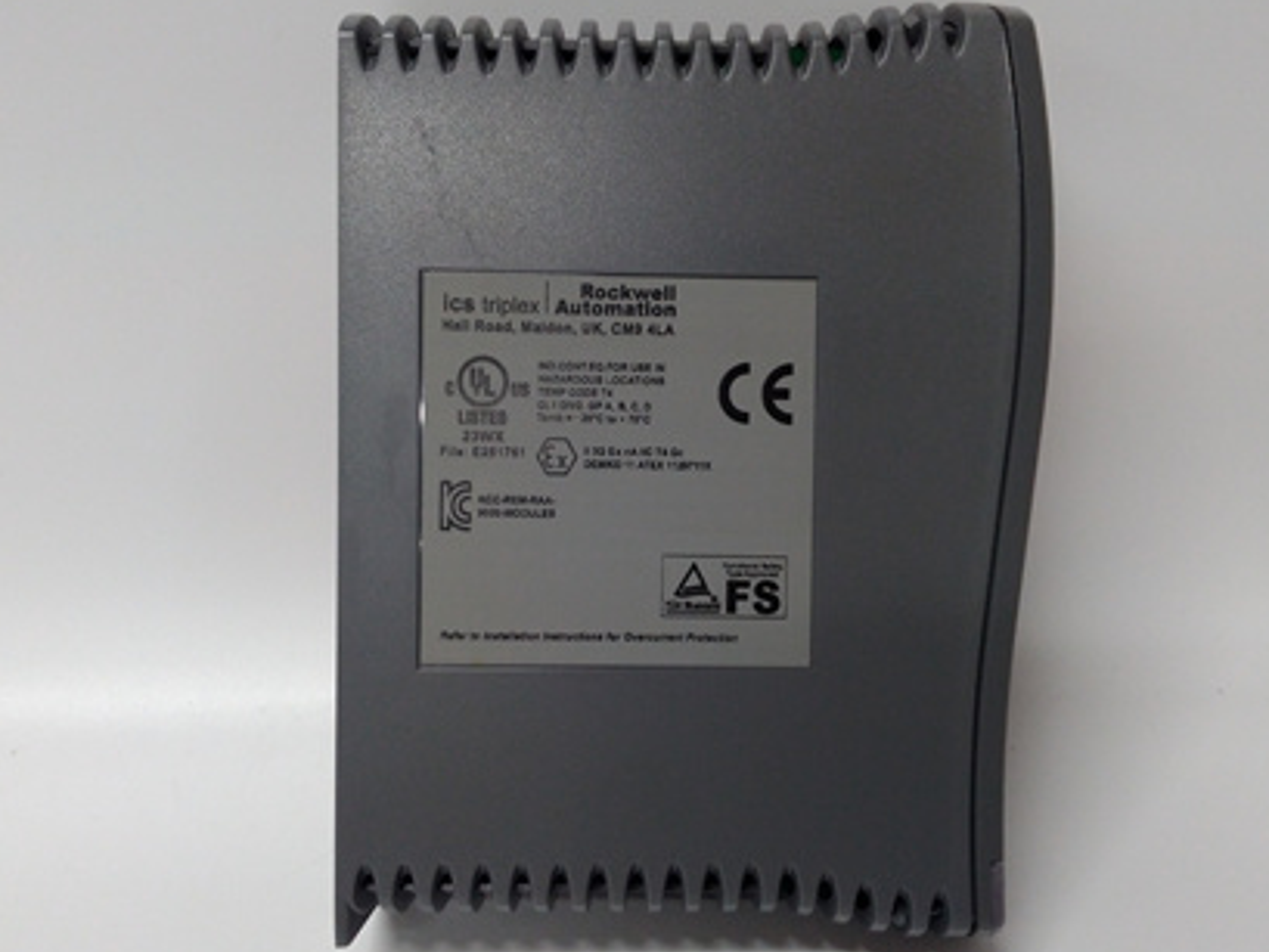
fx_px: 1210
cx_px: 695
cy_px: 464
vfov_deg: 43.0
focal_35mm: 33
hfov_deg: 55.2
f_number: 2
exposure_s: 1/33
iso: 231
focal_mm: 3.79
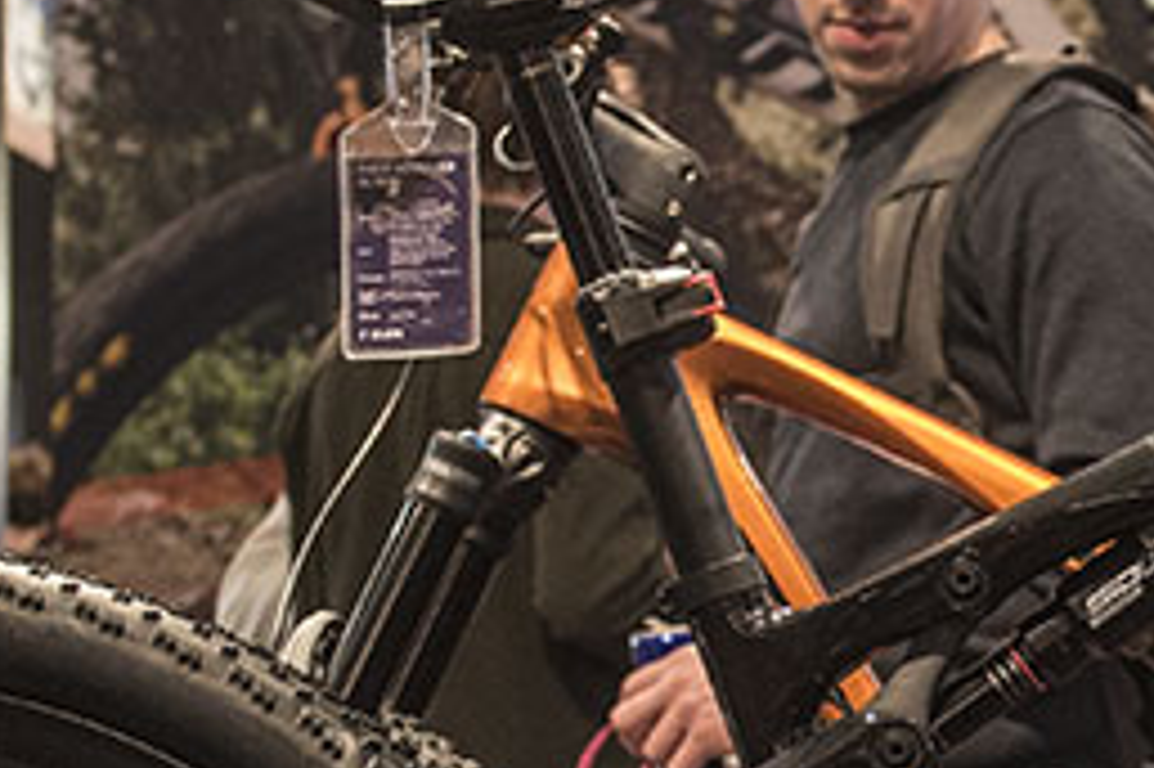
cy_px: 790
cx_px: 1158
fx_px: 4645
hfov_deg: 13.9
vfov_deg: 9.4
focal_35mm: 145
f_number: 4.5
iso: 1250
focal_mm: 31
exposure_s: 1/125
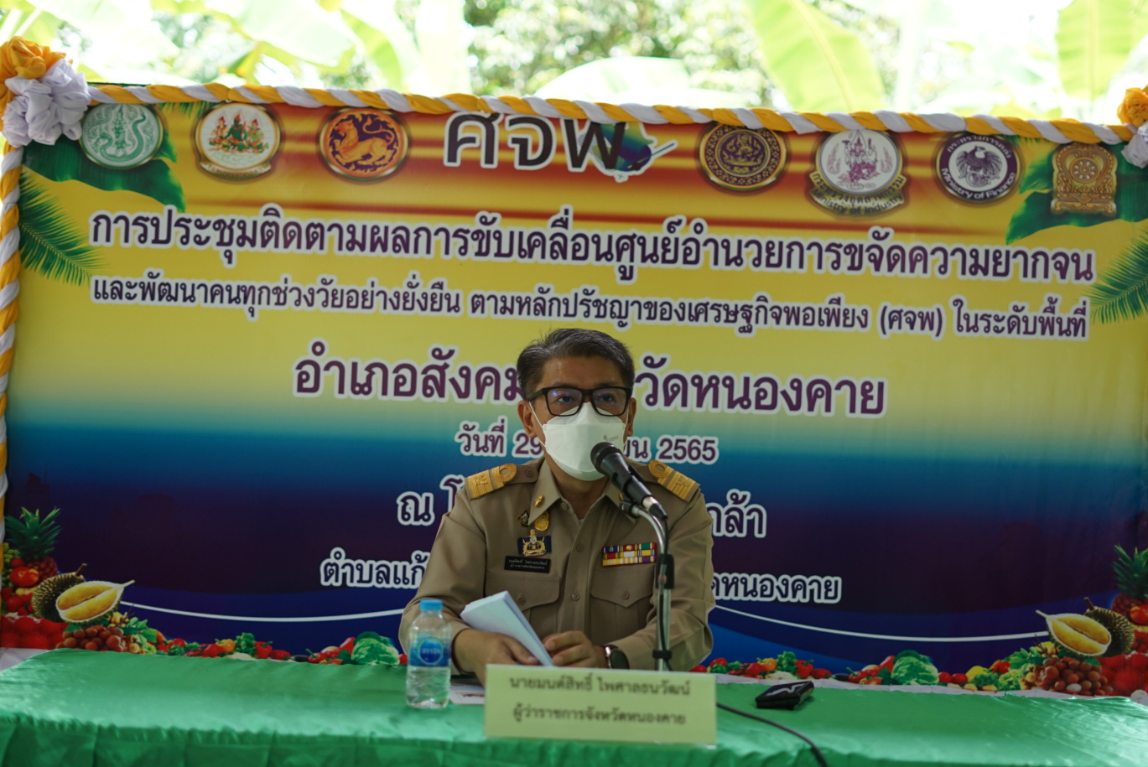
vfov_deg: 23.0
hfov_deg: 33.9
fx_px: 1883
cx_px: 623
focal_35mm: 59
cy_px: 381
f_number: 2
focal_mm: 50
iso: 400
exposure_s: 1/800
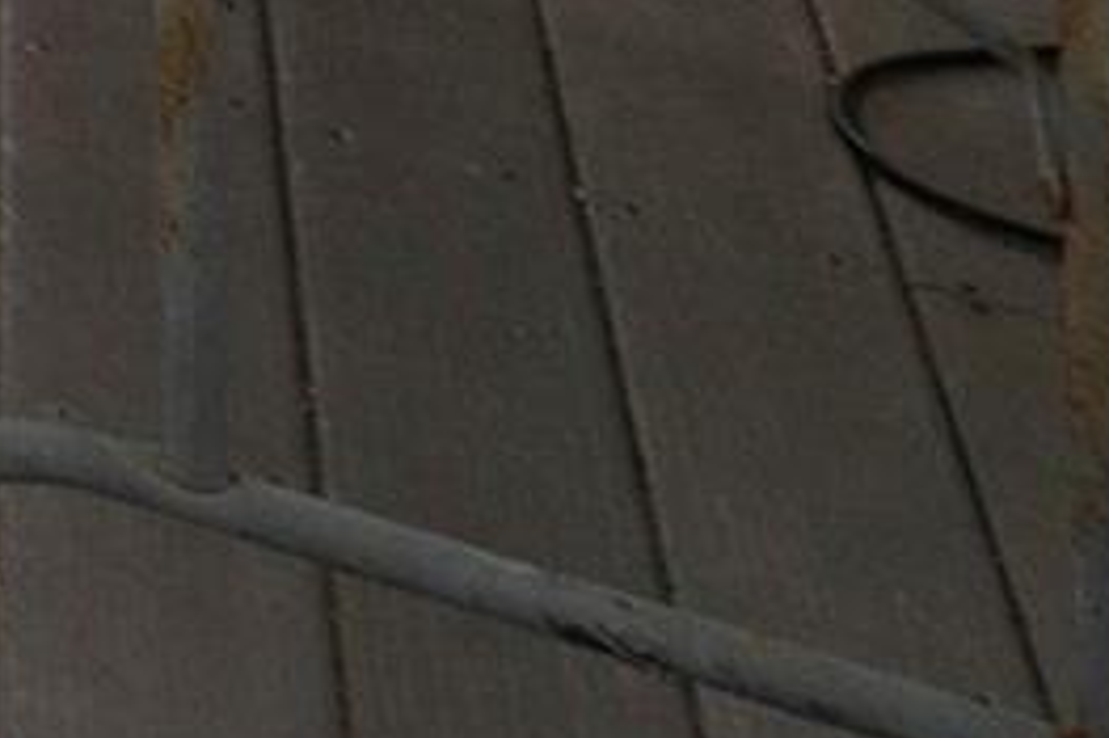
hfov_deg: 9.5
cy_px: -1524
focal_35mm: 117
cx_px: -2808
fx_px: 3602
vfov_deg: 9.2
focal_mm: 10
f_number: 8
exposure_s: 1/250
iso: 100
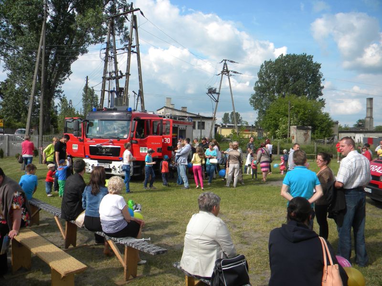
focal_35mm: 28
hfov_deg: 63.4
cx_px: 191
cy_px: 143
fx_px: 309
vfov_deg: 49.7
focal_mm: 5
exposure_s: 1/877
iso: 80
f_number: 3.5
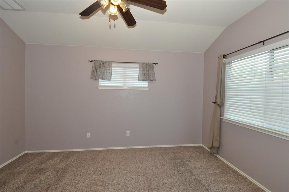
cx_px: 144
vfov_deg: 67.2
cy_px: 96
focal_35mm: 18
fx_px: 144
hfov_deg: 90.1
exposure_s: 1/200
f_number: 7.1
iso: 2000
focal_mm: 12
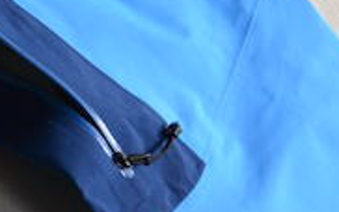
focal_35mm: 146
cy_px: -59
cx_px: -266
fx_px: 1350
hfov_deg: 13.0
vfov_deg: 8.9
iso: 250
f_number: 4
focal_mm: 14.5
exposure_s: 1/250
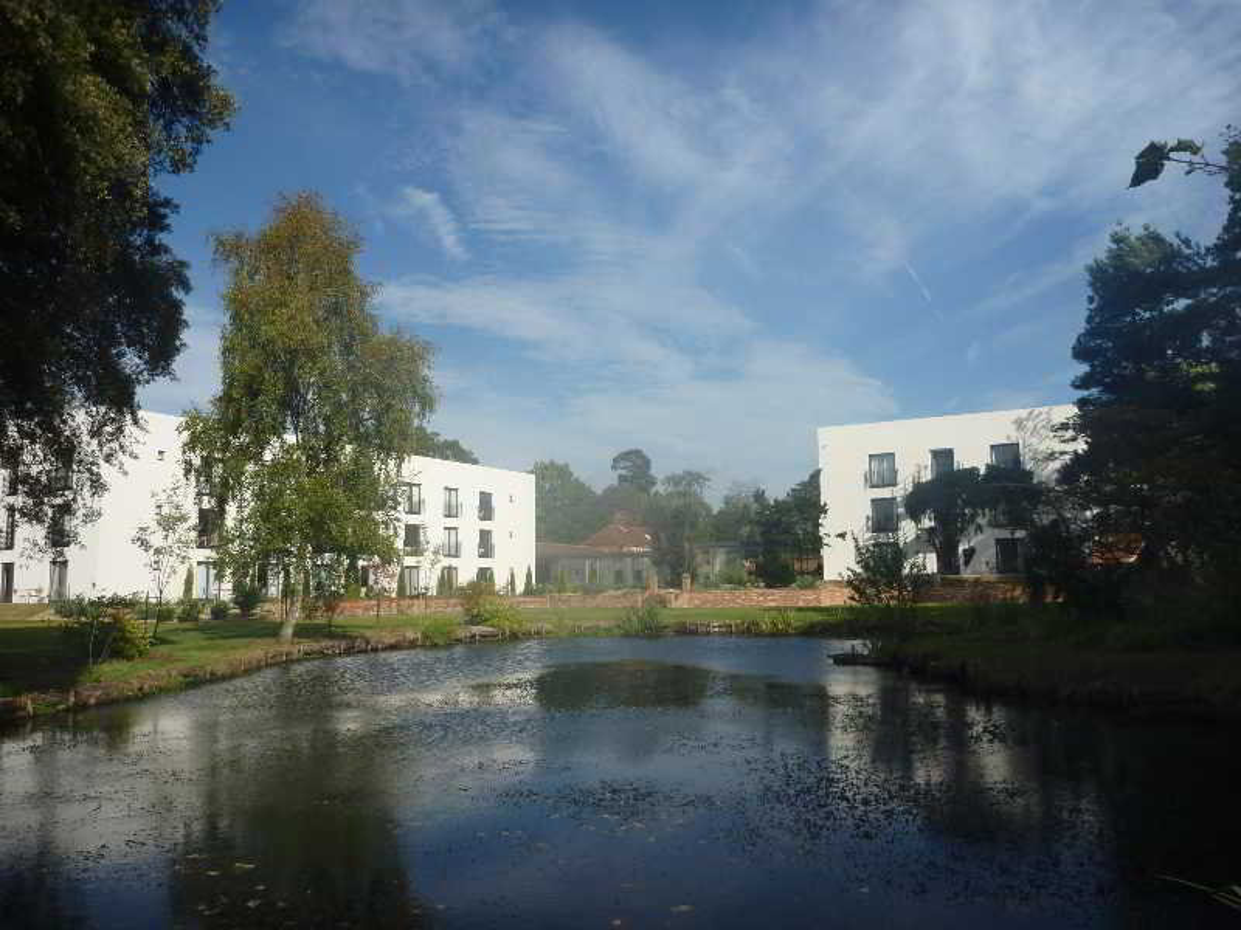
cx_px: 620
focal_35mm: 28
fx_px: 1004
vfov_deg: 49.7
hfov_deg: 63.4
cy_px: 465
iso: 80
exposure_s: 1/1000
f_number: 3.3
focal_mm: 5
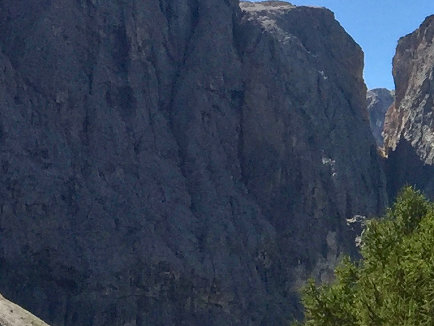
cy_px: 127
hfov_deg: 13.0
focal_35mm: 142
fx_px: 1780
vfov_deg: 10.4
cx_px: 683
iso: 32
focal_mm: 4.15
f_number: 2.2
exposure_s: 1/1799
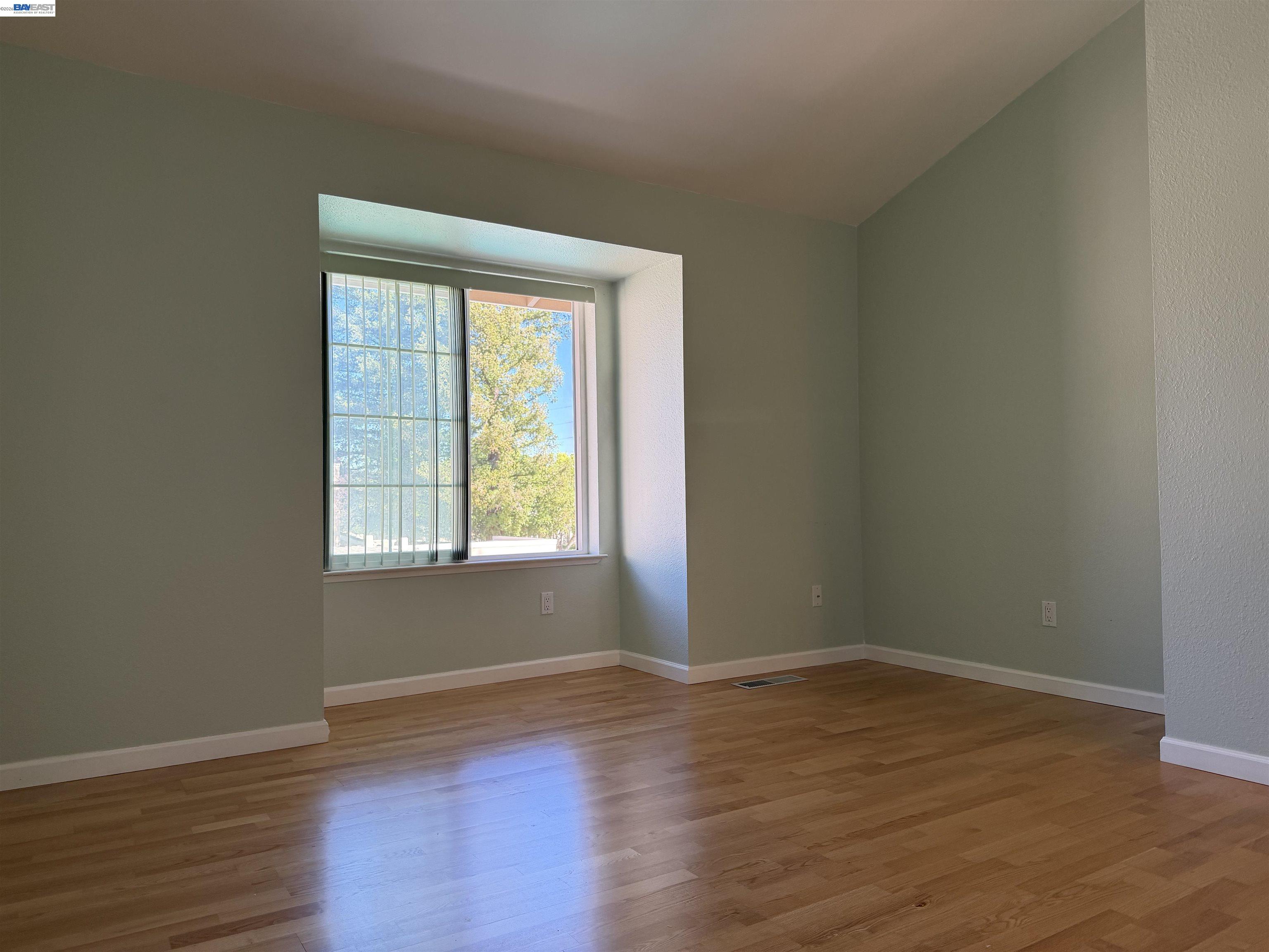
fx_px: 880
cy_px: 476
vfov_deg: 56.8
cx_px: 634
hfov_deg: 71.6
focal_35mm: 24
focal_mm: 6.76
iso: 125
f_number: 1.78
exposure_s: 1/203
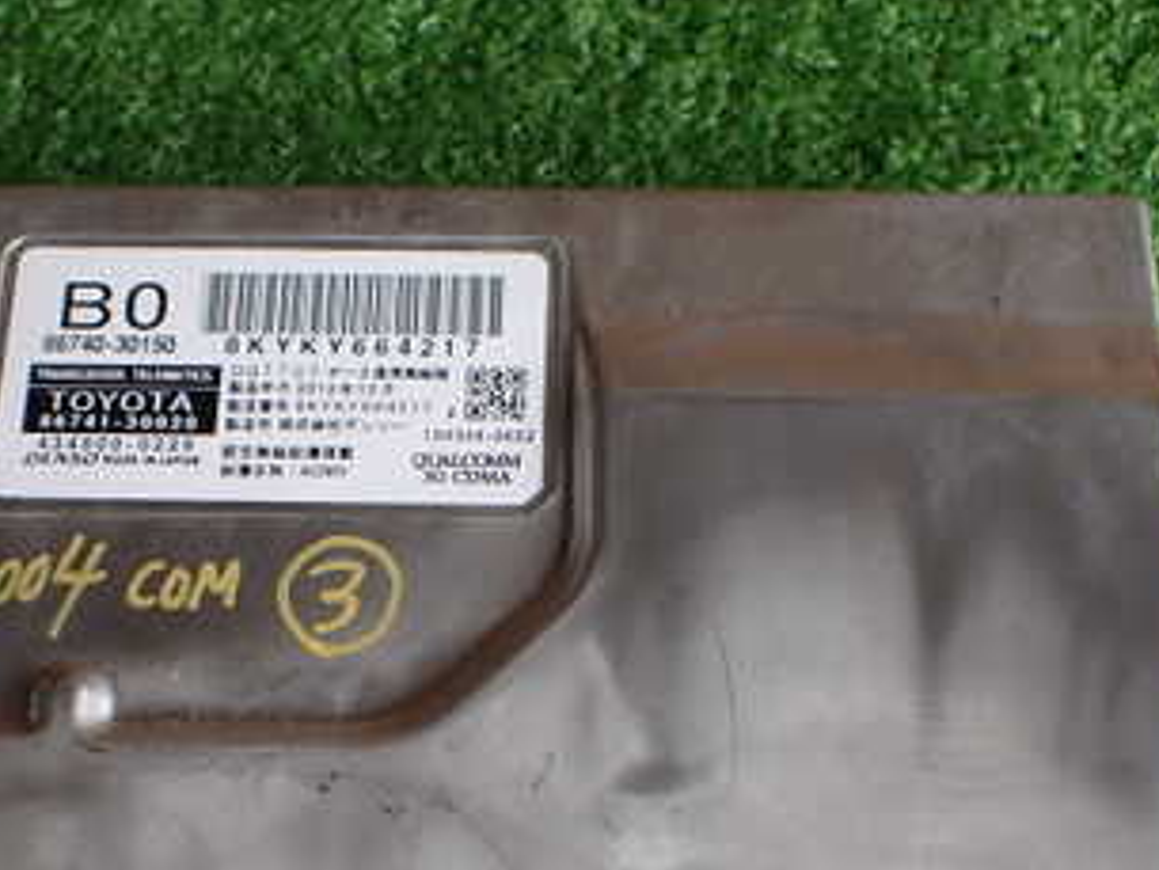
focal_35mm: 59
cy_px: 695
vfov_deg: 24.4
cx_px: 528
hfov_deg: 32.7
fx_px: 1976
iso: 160
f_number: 2.3
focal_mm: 5.4
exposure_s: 1/125
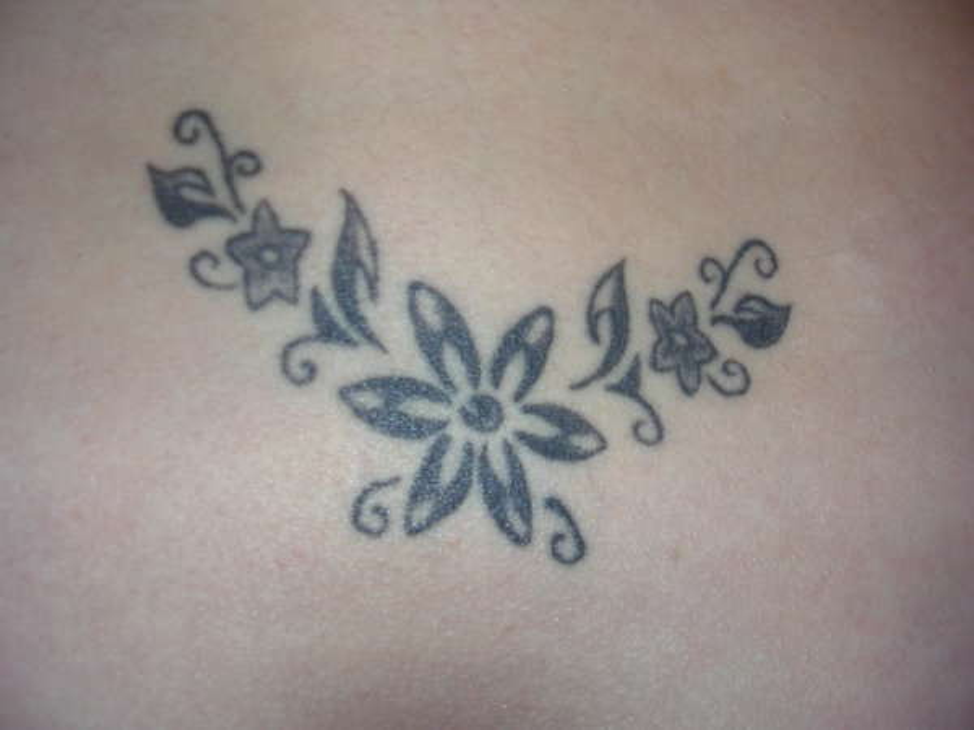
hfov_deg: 49.0
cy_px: 365
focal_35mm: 38
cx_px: 487
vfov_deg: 37.7
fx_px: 1069
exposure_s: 1/60.1
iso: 50
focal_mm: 5.8
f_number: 2.8
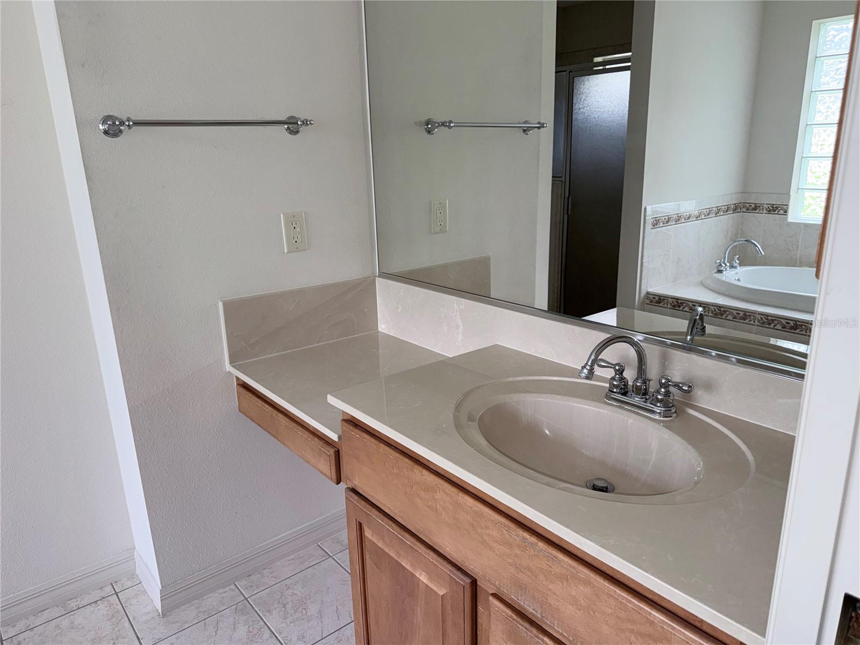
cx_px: 430
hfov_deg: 71.6
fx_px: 596
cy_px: 322
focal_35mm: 24
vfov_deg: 56.8
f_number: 1.78
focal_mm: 6.76
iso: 50
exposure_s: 1/150
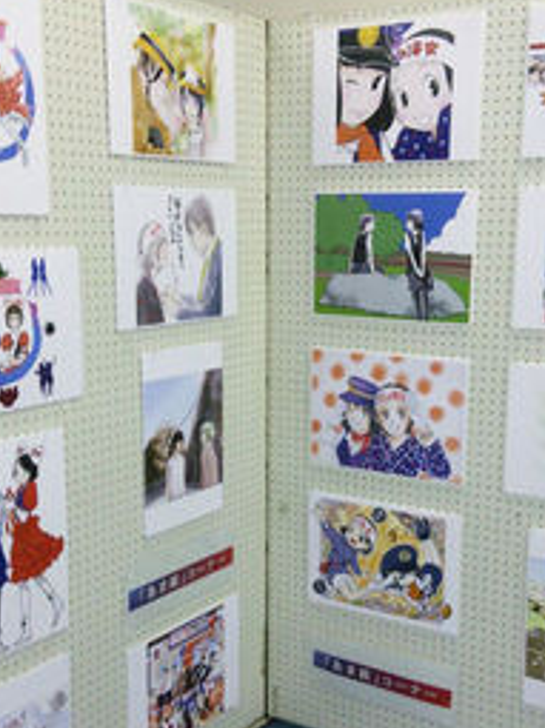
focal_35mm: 47
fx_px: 987
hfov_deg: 30.8
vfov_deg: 40.4
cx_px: 314
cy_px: 414
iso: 160
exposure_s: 1/50
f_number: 1.94
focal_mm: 4.06
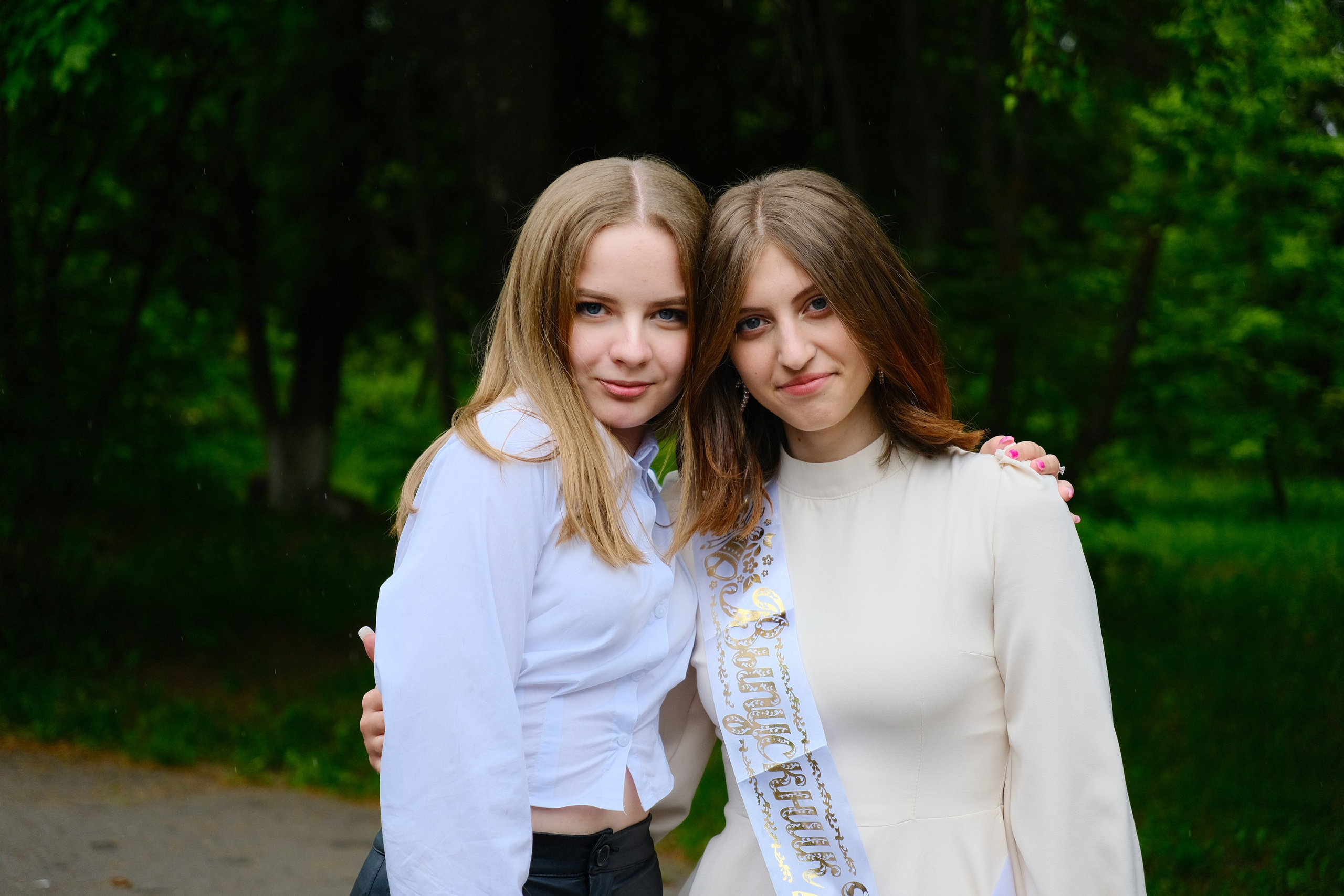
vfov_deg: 18.2
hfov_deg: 27.0
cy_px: 448
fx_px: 2800
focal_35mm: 75
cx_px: 672
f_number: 2.8
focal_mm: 50
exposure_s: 1/1000
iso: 640
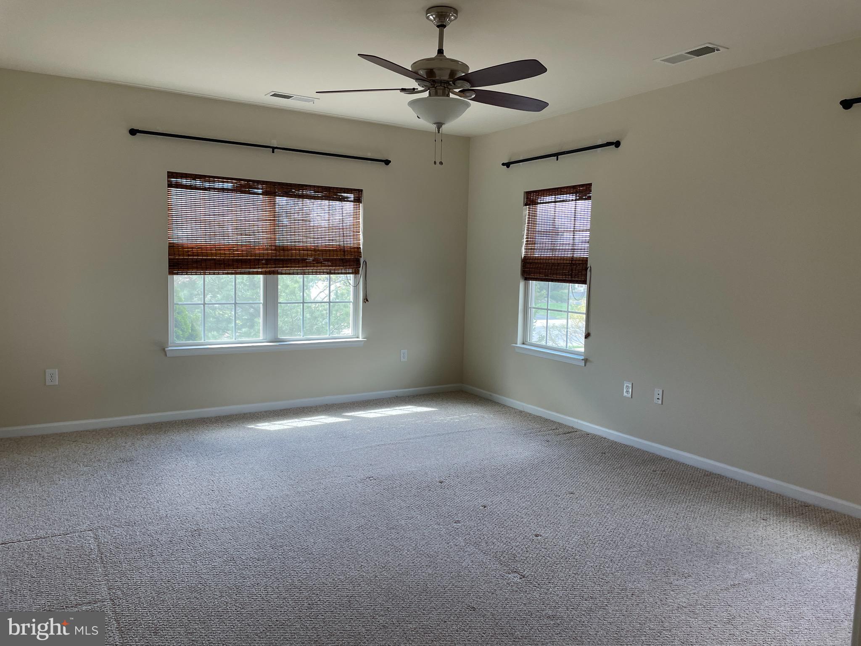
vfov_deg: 53.1
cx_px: 430
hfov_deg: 67.3
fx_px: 647
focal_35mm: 26
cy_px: 323
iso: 64
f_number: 1.6
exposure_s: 1/120
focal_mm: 4.2
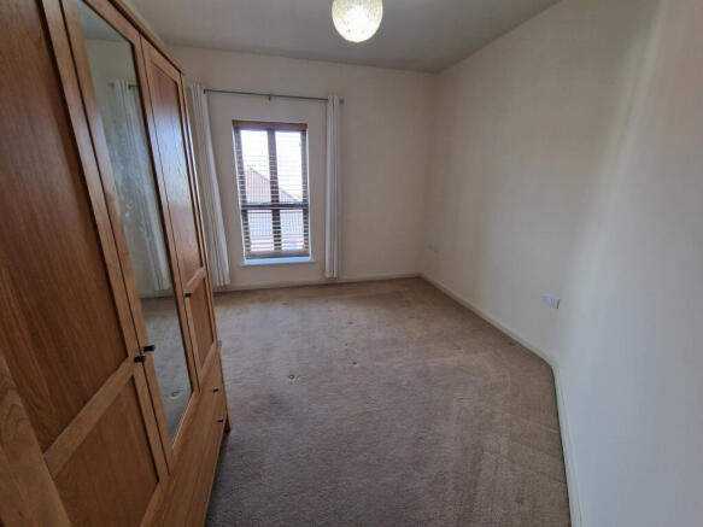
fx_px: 264
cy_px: 264
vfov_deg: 89.9
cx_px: 352
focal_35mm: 13
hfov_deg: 106.2
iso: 125
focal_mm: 2.2
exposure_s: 1/50
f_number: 2.2
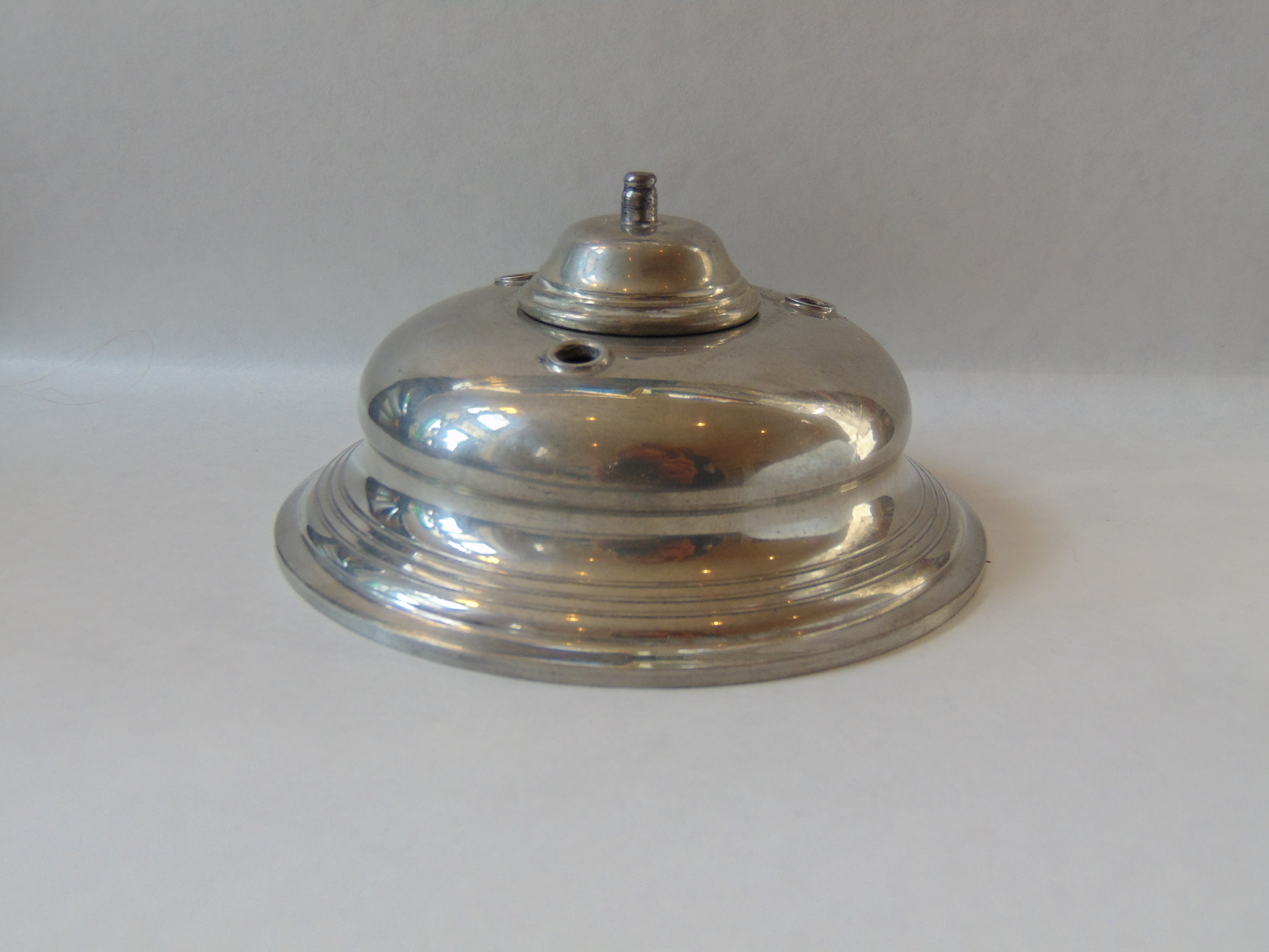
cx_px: 634
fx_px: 1540
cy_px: 476
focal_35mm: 42
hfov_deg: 44.8
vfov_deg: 34.3
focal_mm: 7.6
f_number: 3.3
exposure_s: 1/160
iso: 80
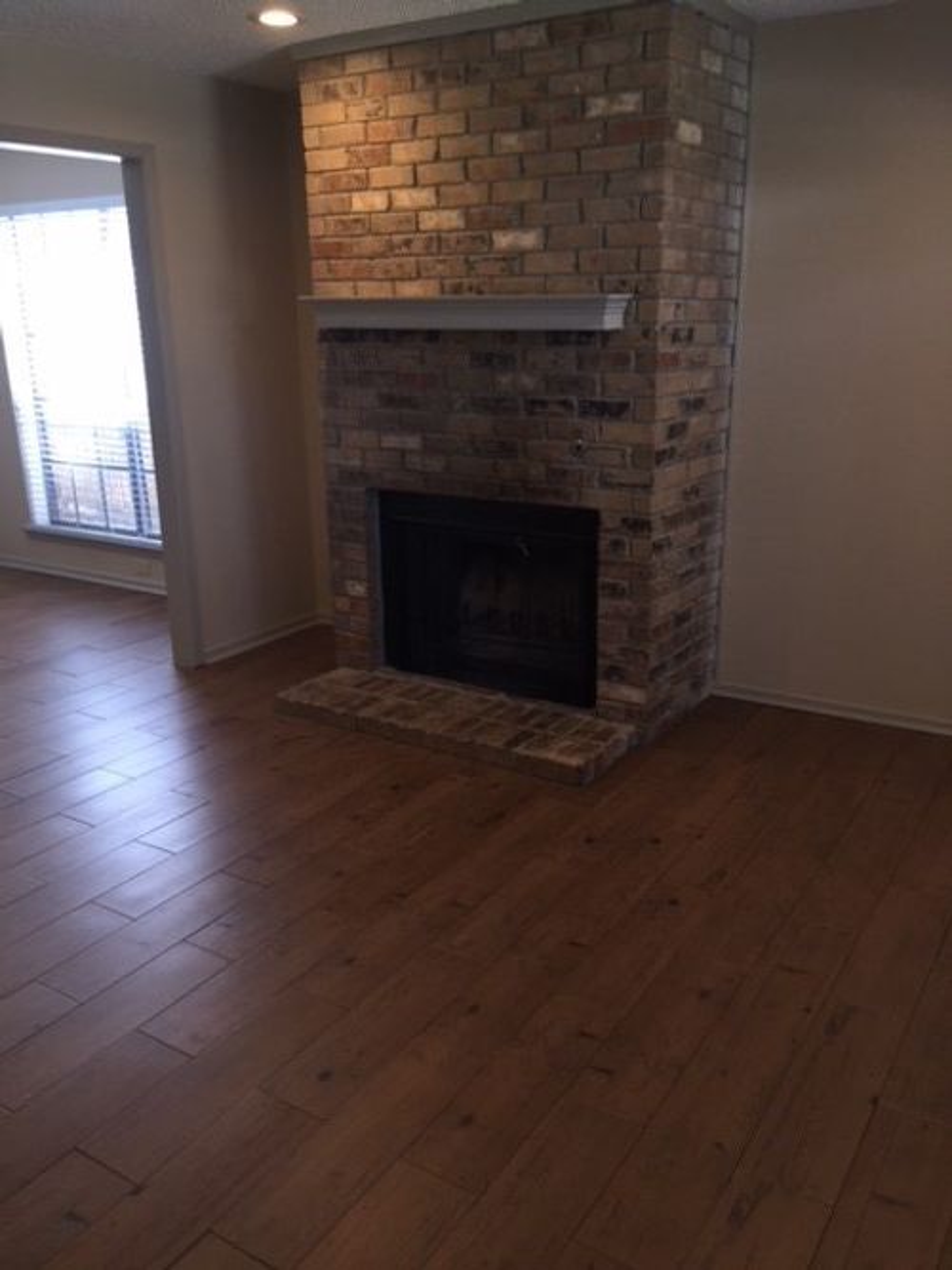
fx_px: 1064
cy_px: 635
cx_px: 476
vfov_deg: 61.7
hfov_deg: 48.2
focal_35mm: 29
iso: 32
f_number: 2.2
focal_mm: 4.15
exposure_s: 1/35
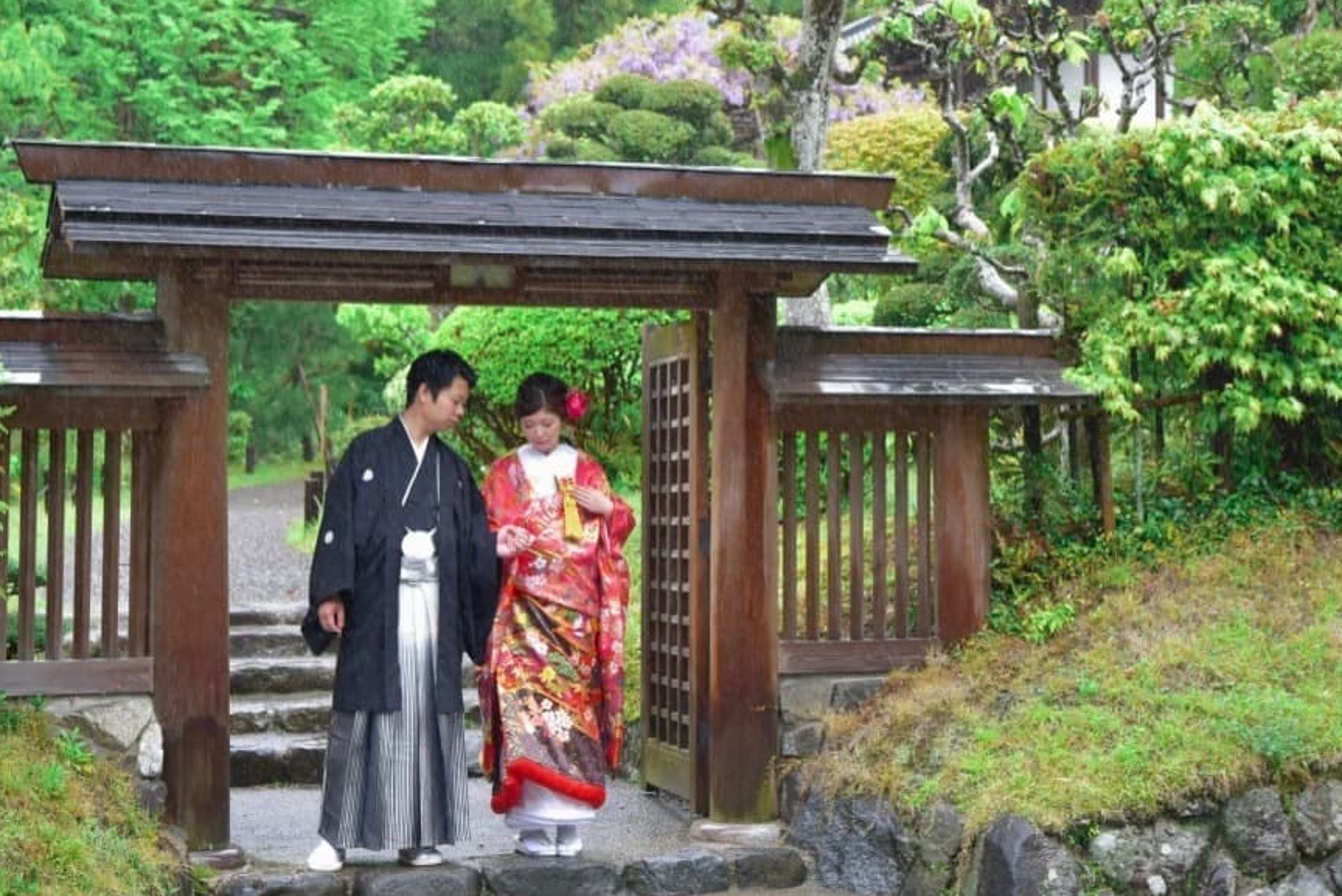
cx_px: 820
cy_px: 353
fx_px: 2611
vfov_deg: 19.5
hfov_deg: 28.7
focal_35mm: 70
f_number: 5.6
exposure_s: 1/250
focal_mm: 56
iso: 2000
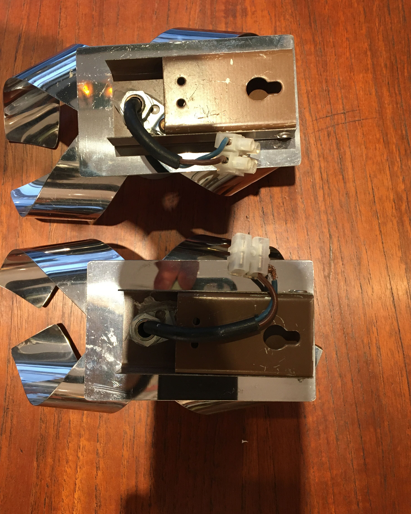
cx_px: 210
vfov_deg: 57.2
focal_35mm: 31
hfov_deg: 47.1
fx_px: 471
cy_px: 246
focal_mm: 4.15
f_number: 2.2
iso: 160
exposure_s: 1/33
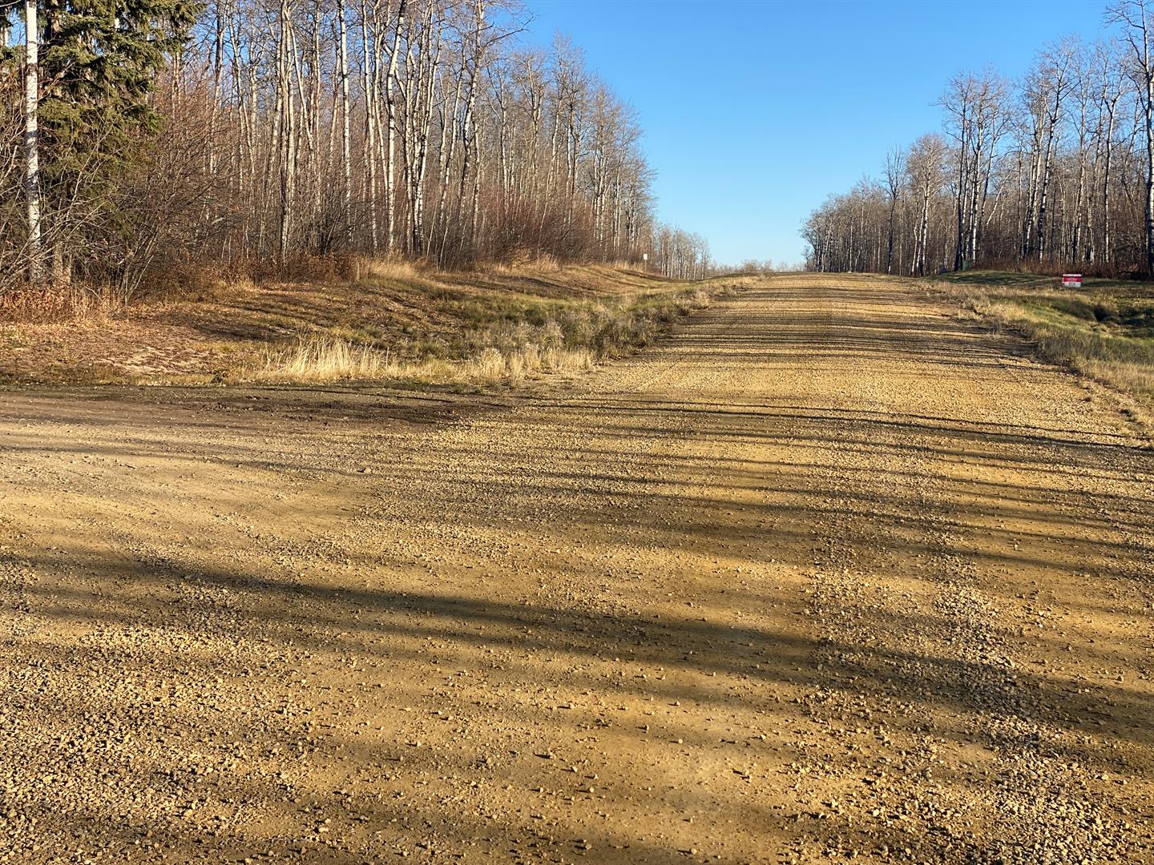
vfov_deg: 28.0
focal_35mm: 52
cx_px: 577
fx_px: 1734
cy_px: 432
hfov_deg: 36.8
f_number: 2
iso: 20
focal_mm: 6
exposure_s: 1/922
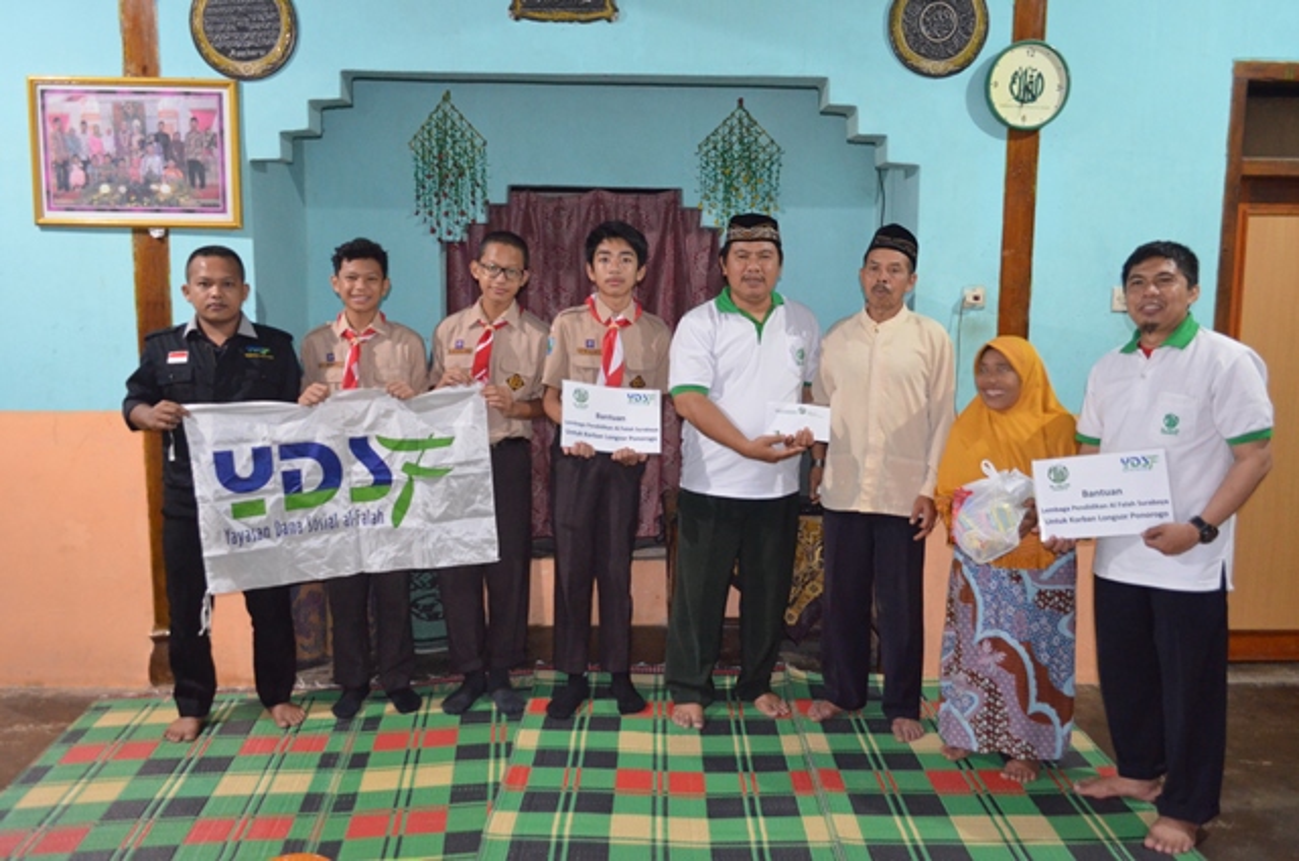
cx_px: 650
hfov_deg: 67.5
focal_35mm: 27
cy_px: 430
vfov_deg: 47.7
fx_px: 972
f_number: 3.5
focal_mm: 18
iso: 3200
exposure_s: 1/10
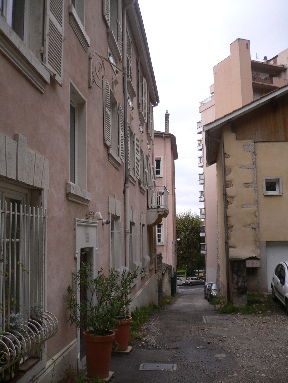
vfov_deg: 52.6
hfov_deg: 40.7
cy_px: 192
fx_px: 388
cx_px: 144
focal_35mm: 35
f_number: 2.8
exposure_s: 1/125
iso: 80
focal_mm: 5.8
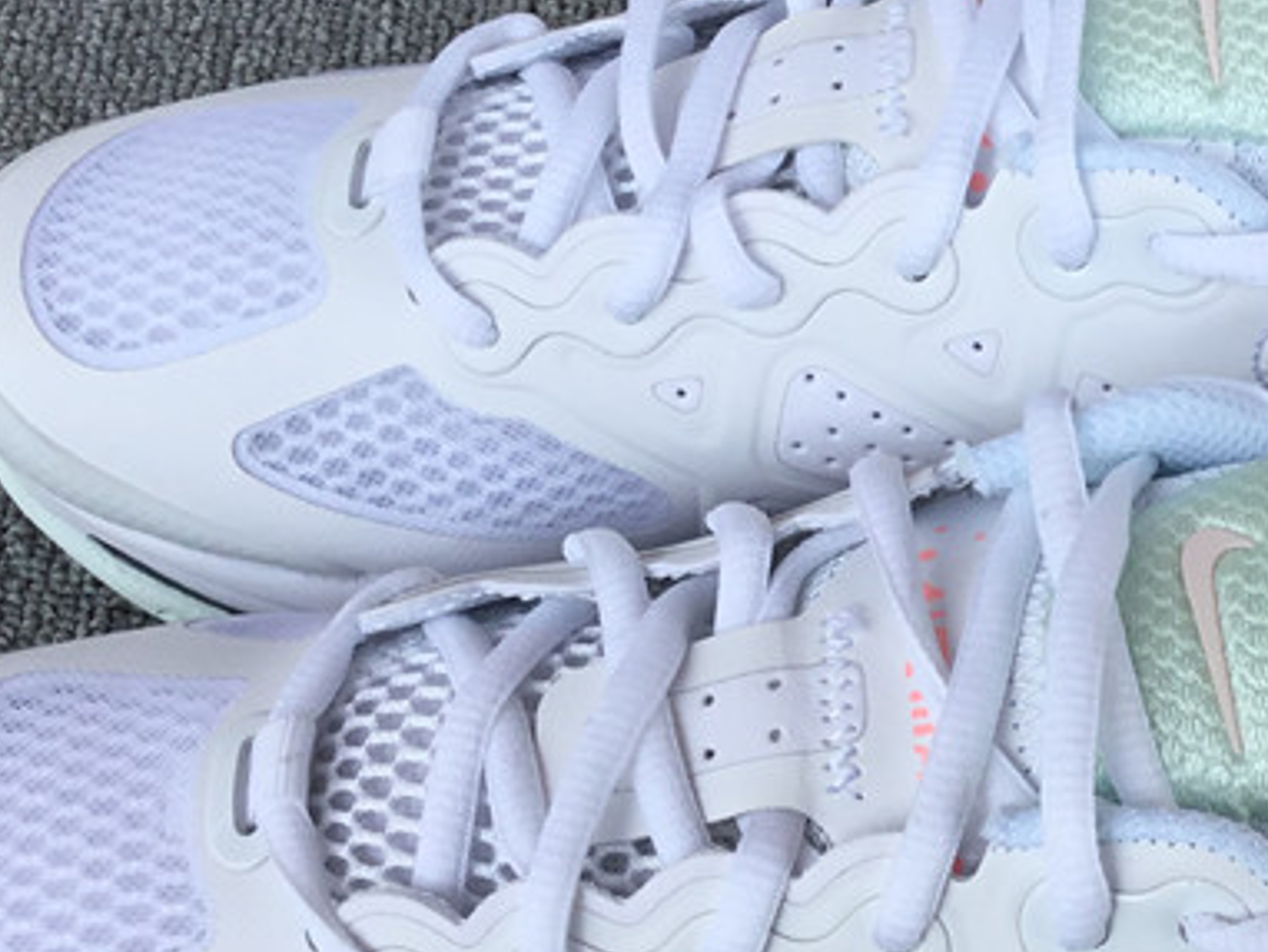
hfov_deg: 26.3
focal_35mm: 73
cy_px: 546
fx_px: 2676
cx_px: 939
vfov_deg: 20.2
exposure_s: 1/433
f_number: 2.4
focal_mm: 3.3
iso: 25
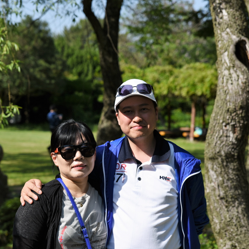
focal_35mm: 90
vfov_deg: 19.3
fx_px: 732
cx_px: 114
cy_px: 125
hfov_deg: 19.3
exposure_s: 1/800
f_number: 5
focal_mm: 70
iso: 100
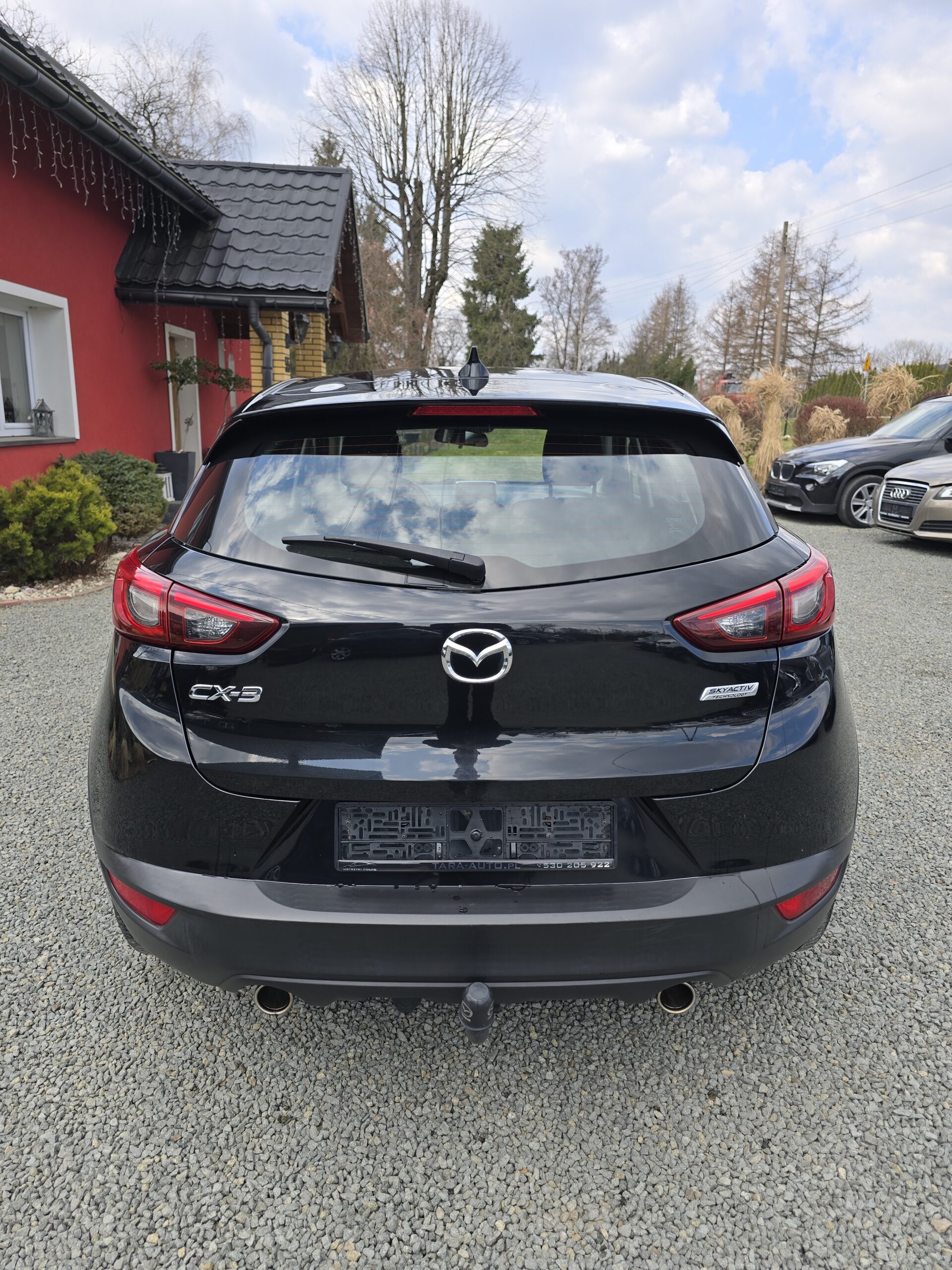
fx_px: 843
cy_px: 635
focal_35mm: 23
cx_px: 476
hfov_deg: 58.9
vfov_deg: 73.9
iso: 12
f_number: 1.7
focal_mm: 6.3
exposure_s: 1/337
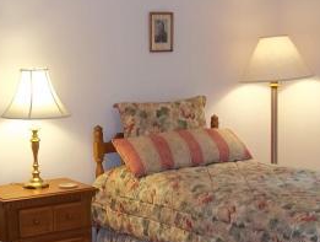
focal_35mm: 71
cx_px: 103
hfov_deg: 27.2
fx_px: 658
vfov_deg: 20.6
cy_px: 194
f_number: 2.9
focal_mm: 5.7
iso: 160
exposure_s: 1/30
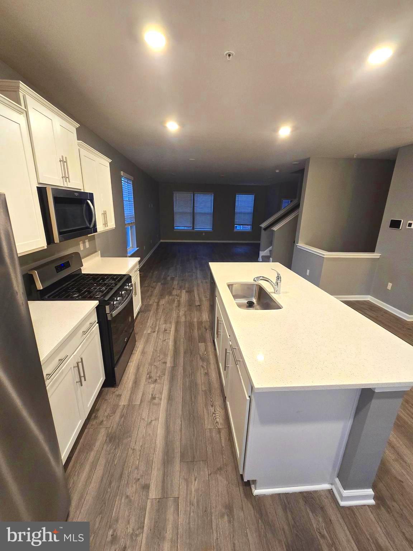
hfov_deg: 89.9
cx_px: 206
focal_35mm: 13
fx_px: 207
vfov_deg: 106.2
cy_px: 276
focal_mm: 2.2
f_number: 2.2
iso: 250
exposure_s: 1/60
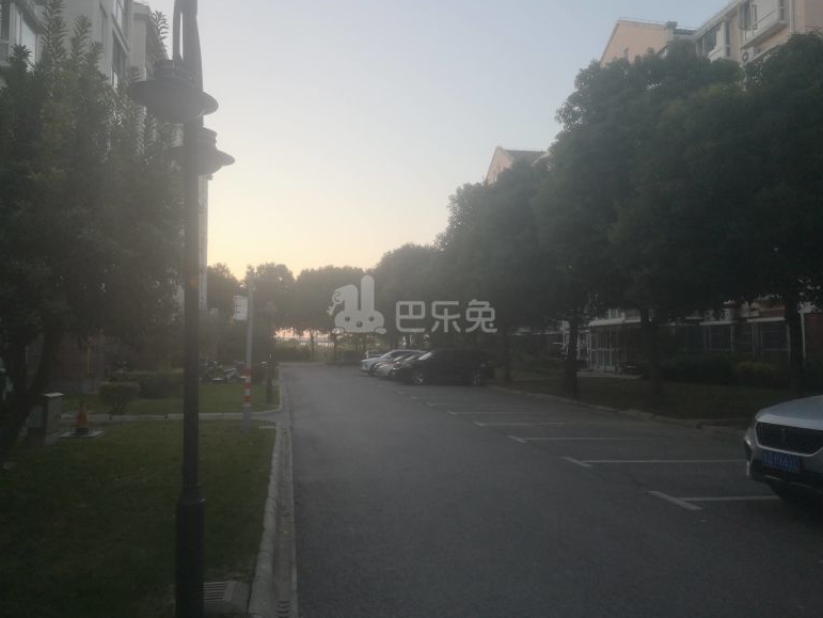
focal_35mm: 28
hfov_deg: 63.4
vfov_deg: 49.8
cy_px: 305
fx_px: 666
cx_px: 412
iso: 50
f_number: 1.8
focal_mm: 3.95
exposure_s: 1/210
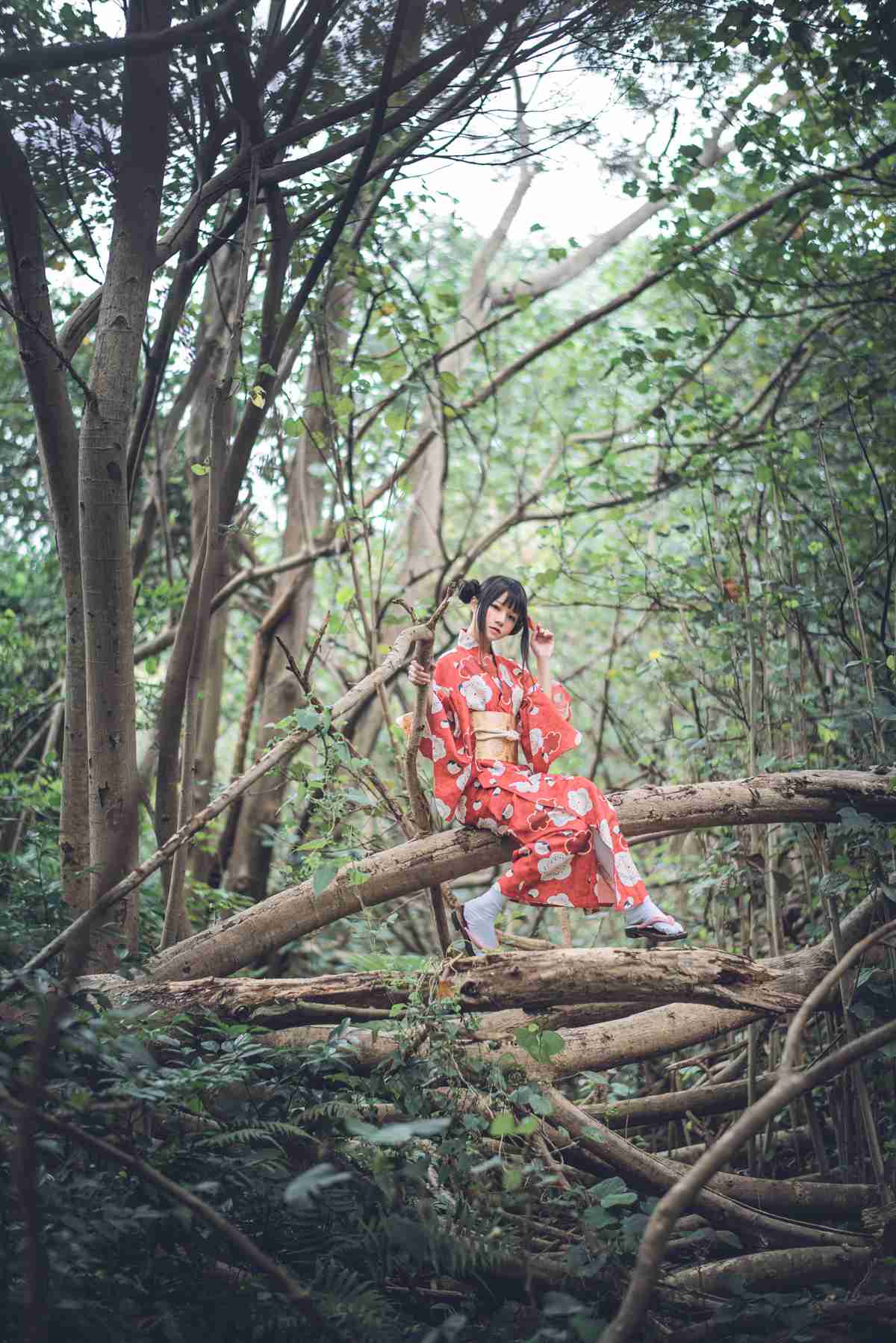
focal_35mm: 58
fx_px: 2163
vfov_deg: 34.5
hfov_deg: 23.4
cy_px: 672
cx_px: 448
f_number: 1.4
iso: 100
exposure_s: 1/200
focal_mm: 58
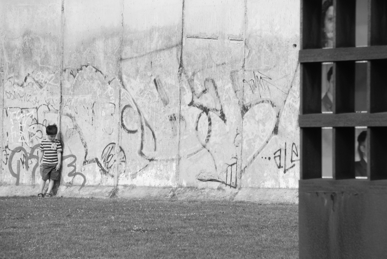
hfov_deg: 10.1
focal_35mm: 202
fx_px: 2179
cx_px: 194
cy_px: 130
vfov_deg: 6.8
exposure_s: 1/400
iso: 320
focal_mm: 135
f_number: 10
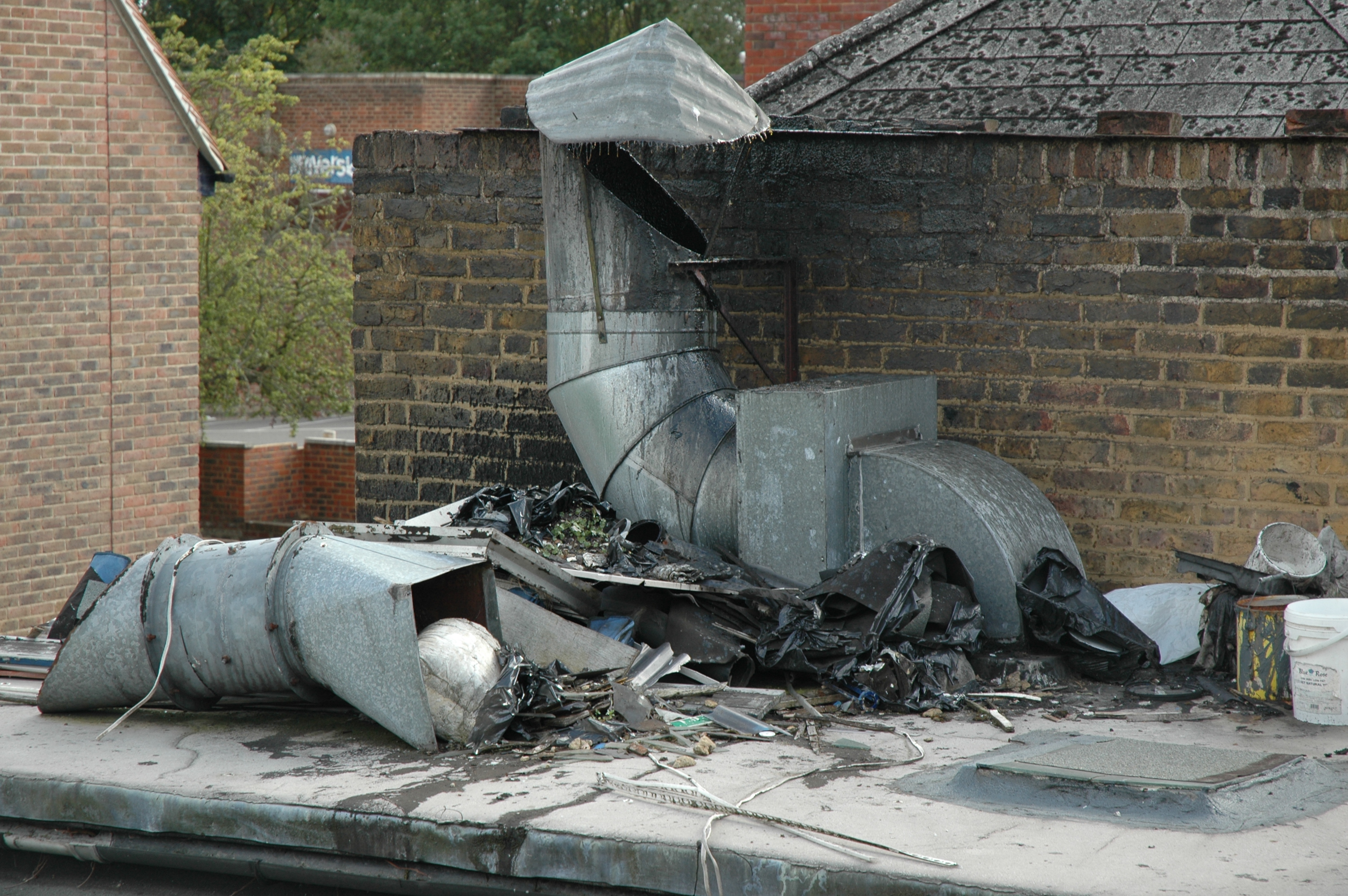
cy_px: 448
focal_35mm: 105
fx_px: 3928
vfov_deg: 13.0
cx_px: 674
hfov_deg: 19.5
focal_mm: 70
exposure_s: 1/160
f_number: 6.3
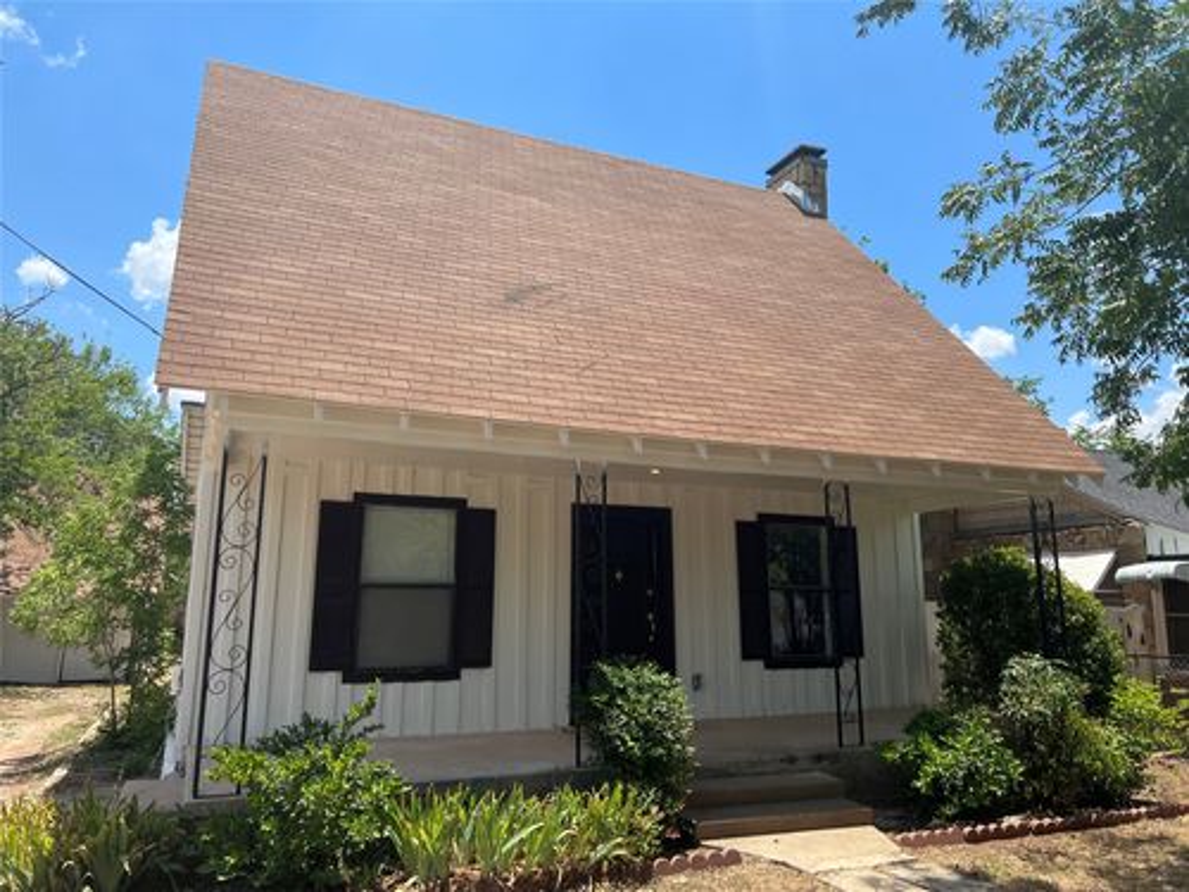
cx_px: 594
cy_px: 446
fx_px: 893
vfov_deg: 53.1
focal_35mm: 26
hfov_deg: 67.3
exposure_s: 1/3831
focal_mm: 5.7
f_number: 1.5
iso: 50
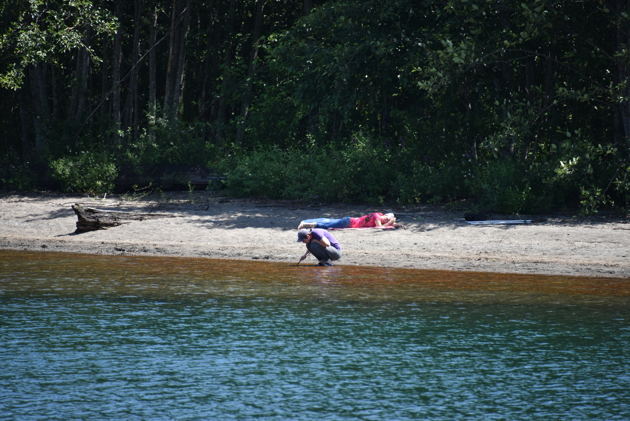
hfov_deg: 6.9
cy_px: 210
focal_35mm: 300
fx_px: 5251
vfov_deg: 4.6
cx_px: 315
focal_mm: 300
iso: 320
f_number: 5.6
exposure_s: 1/640
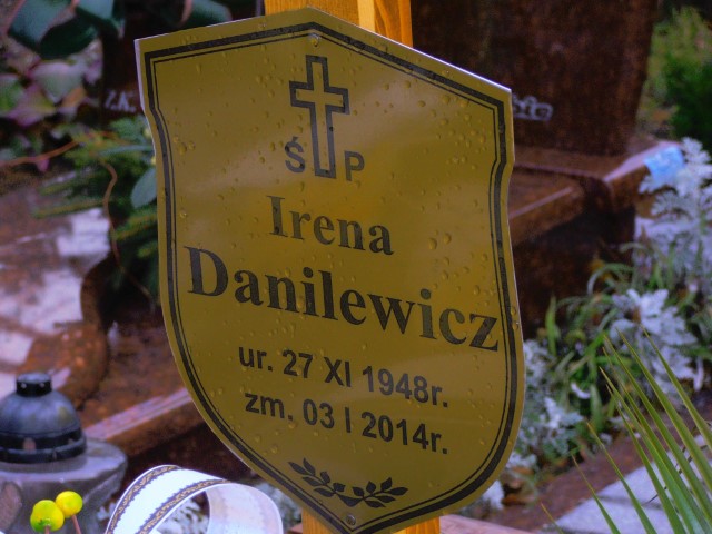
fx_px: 3414
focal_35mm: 166
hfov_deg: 11.9
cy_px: 267
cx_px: 356
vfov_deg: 8.9
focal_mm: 29.44
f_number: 5.9
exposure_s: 1/100
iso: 125
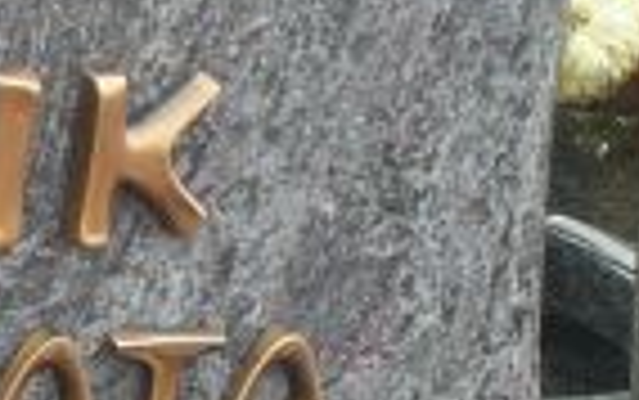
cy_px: 728
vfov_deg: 5.7
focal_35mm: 225
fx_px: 3921
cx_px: -378
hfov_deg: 9.0
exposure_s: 1/60
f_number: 3.3
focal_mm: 7
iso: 80
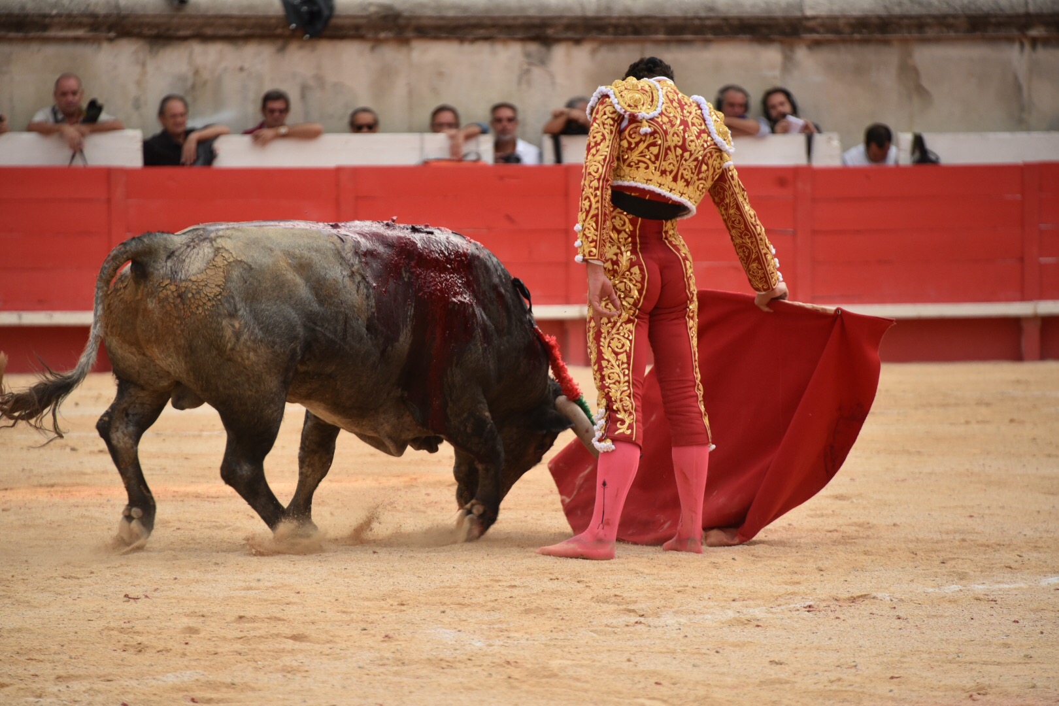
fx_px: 7354
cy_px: 353
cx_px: 530
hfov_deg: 8.2
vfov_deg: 5.5
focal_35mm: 250
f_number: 5.6
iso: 1100
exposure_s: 1/640
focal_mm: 250
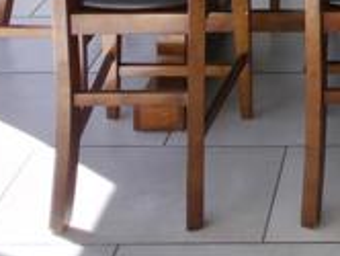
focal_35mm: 80
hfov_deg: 21.6
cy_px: -346
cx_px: 461
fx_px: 787
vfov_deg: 13.7
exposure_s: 1/120
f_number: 1.9
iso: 25
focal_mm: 2.2
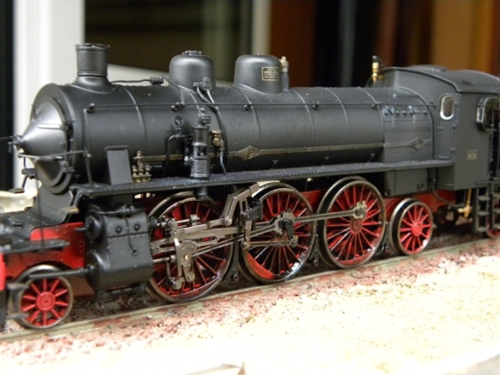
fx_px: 765
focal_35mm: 53
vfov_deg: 27.5
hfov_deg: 36.2
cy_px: 190
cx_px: 251
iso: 400
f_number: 3.5
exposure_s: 1/62
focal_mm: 9.2
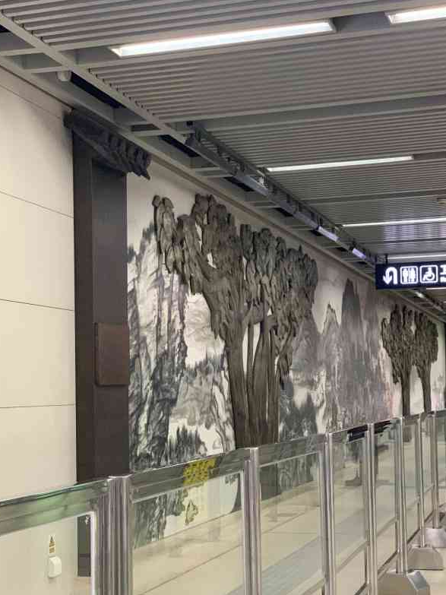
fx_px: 1065
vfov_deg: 31.1
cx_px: 230
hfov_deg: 23.6
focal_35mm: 62
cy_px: 348
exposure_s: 1/50
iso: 400
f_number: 2.4
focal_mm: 6
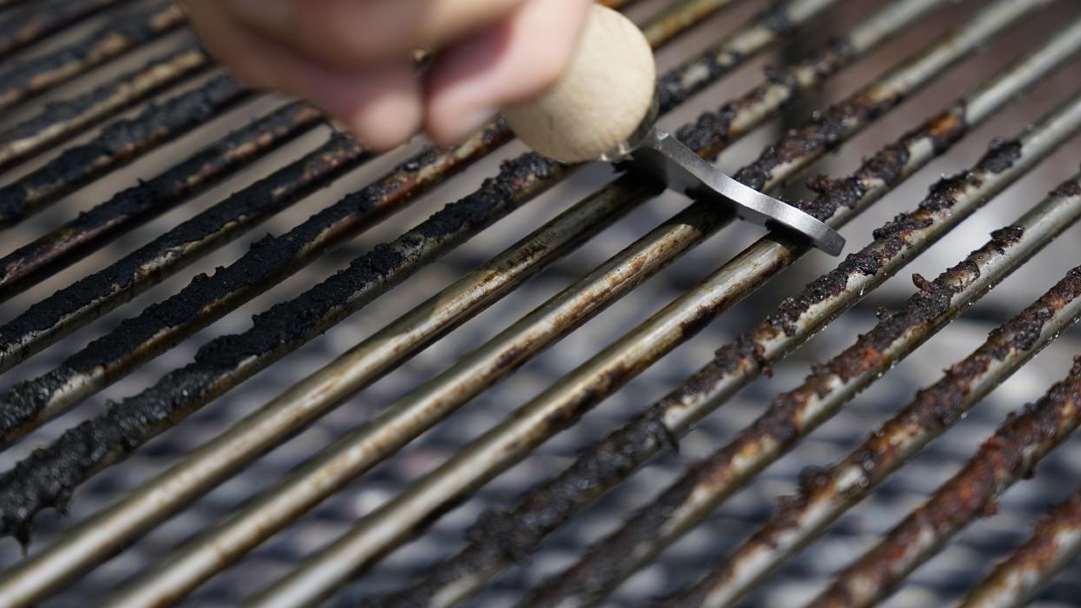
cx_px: 600
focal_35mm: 114
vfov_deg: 10.6
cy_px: 134
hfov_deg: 18.8
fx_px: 3268
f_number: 3.5
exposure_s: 1/1000
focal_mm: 70
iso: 125
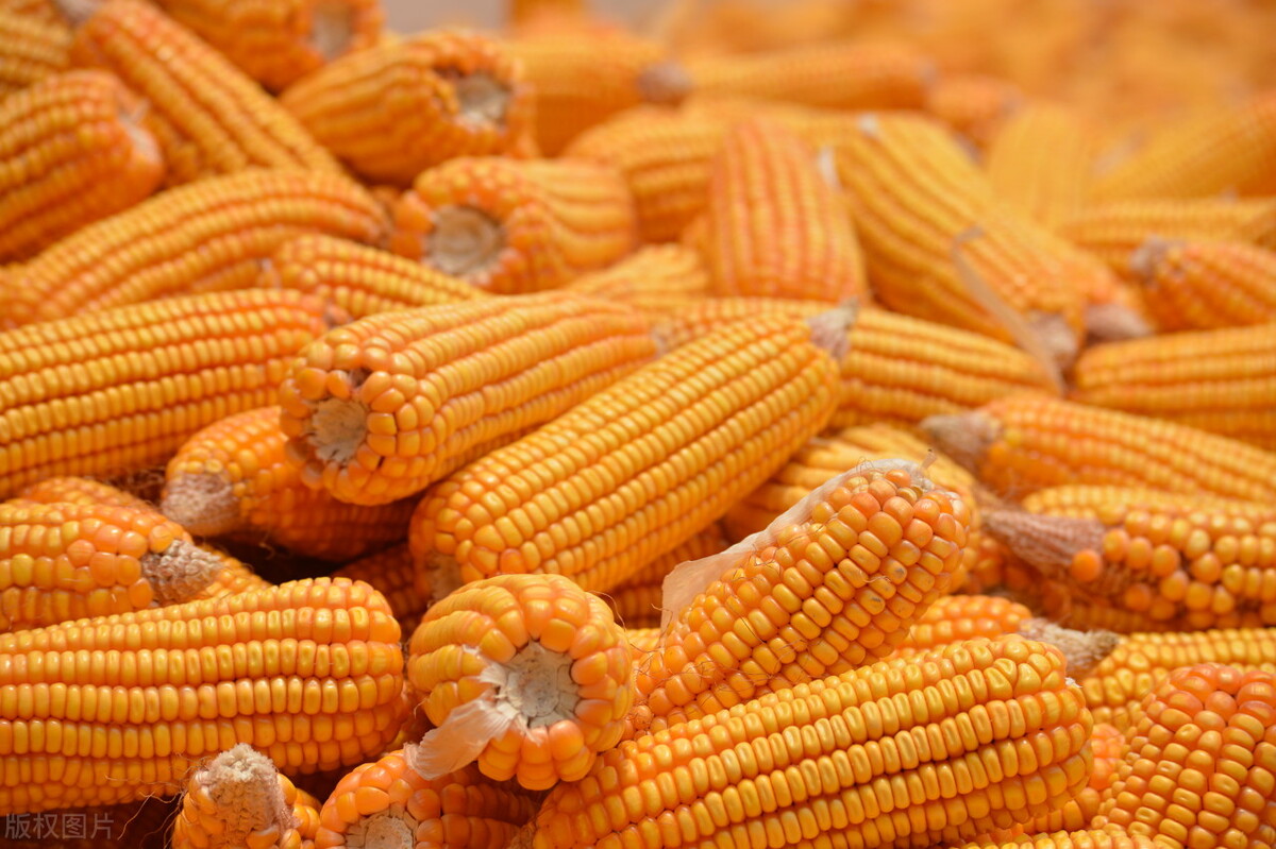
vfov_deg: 13.8
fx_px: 3507
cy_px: 424
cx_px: 638
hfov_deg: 20.6
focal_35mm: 99
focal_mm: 66
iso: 200
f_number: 5
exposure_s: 1/1600
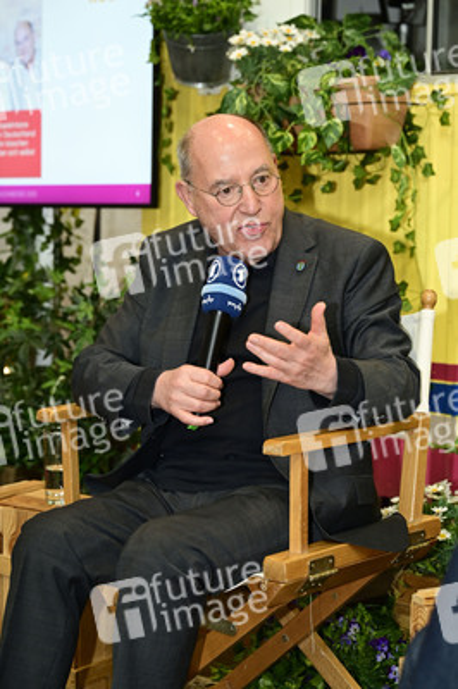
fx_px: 1262
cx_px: 229
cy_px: 344
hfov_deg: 20.6
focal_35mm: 66
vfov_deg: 30.5
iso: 2000
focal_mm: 66
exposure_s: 1/200
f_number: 4
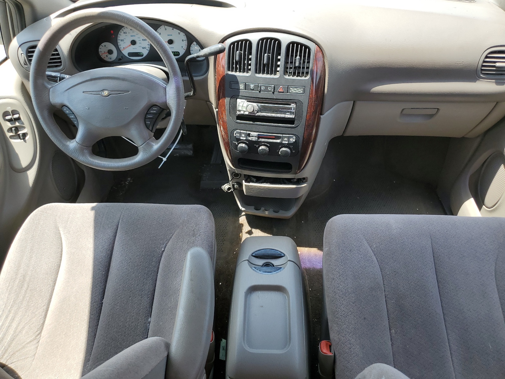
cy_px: 190
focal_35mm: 26
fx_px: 379
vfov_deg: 53.1
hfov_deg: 67.3
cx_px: 252
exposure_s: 1/370
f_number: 1.5
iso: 50
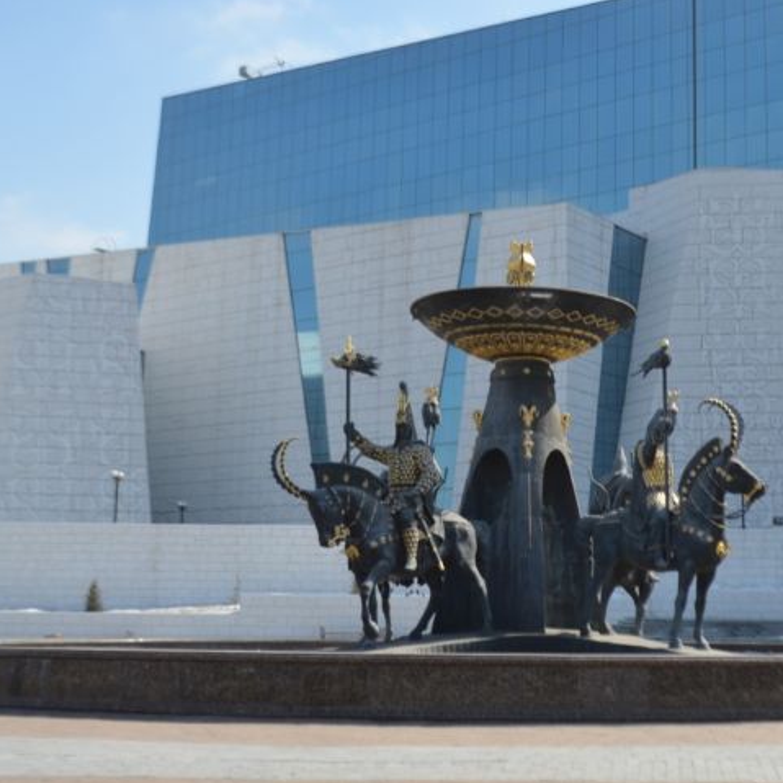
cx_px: 536
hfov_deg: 33.0
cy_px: 395
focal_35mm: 51
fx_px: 1305
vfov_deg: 33.4
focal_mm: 26
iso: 400
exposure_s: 1/1600
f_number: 6.3
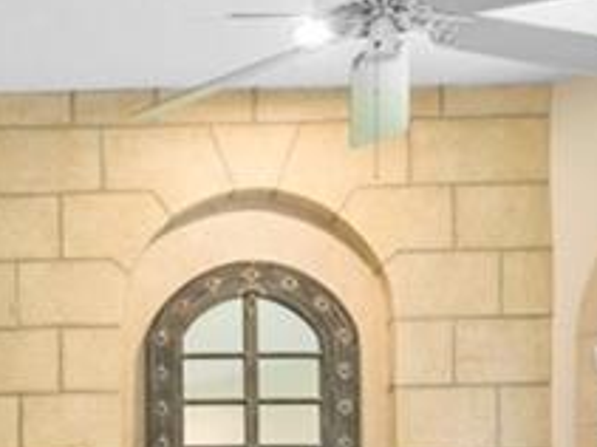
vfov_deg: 13.6
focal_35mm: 102
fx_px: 1758
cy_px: 680
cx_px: -334
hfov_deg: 17.1
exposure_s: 1/1.67
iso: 250
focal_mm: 14
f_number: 6.3
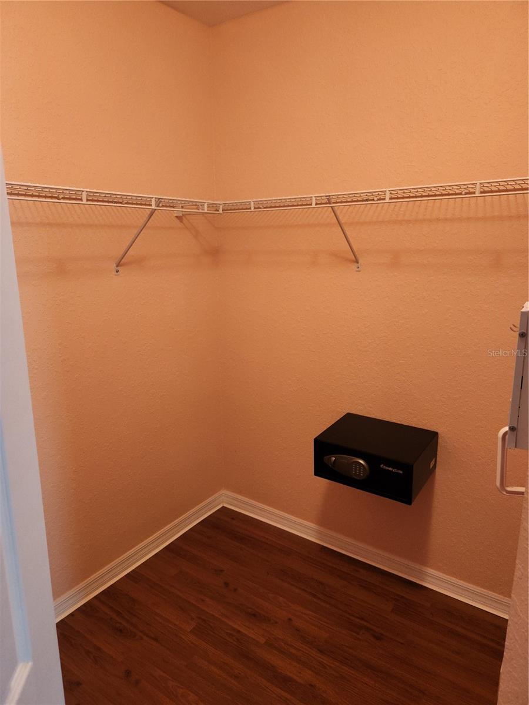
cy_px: 352
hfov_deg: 58.9
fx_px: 469
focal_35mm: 23
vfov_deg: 73.9
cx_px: 264
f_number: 1.8
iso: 500
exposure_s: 1/120
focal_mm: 5.4
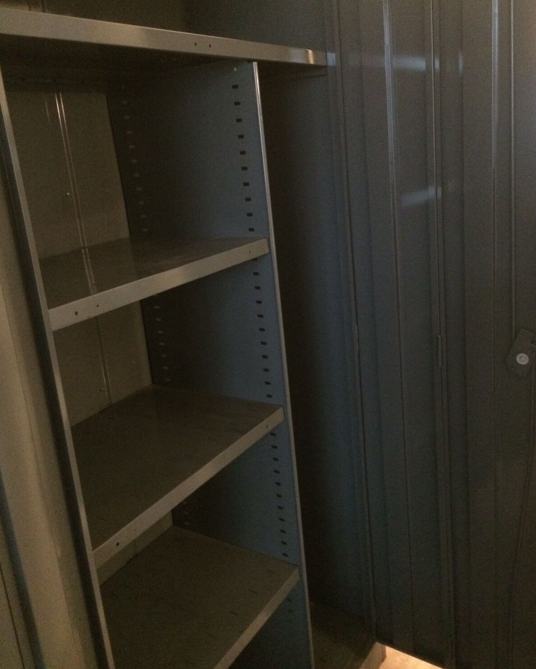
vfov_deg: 57.1
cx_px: 272
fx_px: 615
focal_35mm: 31
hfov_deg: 47.1
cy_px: 304
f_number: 2.2
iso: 800
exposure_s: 1/17
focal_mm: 4.15
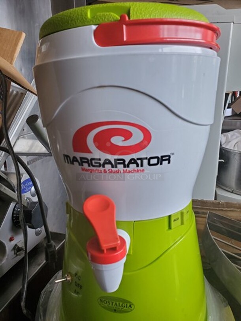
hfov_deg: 53.1
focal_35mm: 26
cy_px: 160
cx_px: 120
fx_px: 241
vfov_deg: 67.3
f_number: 2.4
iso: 125
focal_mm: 4.3
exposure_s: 1/100
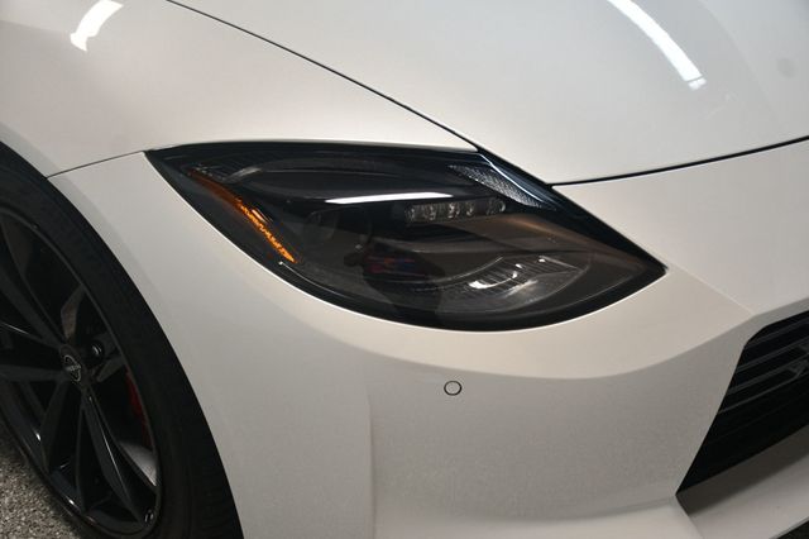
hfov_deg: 41.1
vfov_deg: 28.0
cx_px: 404
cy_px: 270
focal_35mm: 48
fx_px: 1078
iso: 1100
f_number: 4
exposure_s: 1/125
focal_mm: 32
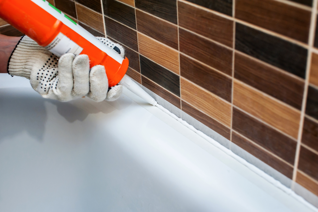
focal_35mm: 50
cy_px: 106
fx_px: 441
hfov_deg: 39.6
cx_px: 159
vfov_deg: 27.0
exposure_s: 1/60
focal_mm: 50
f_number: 6.3
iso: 400
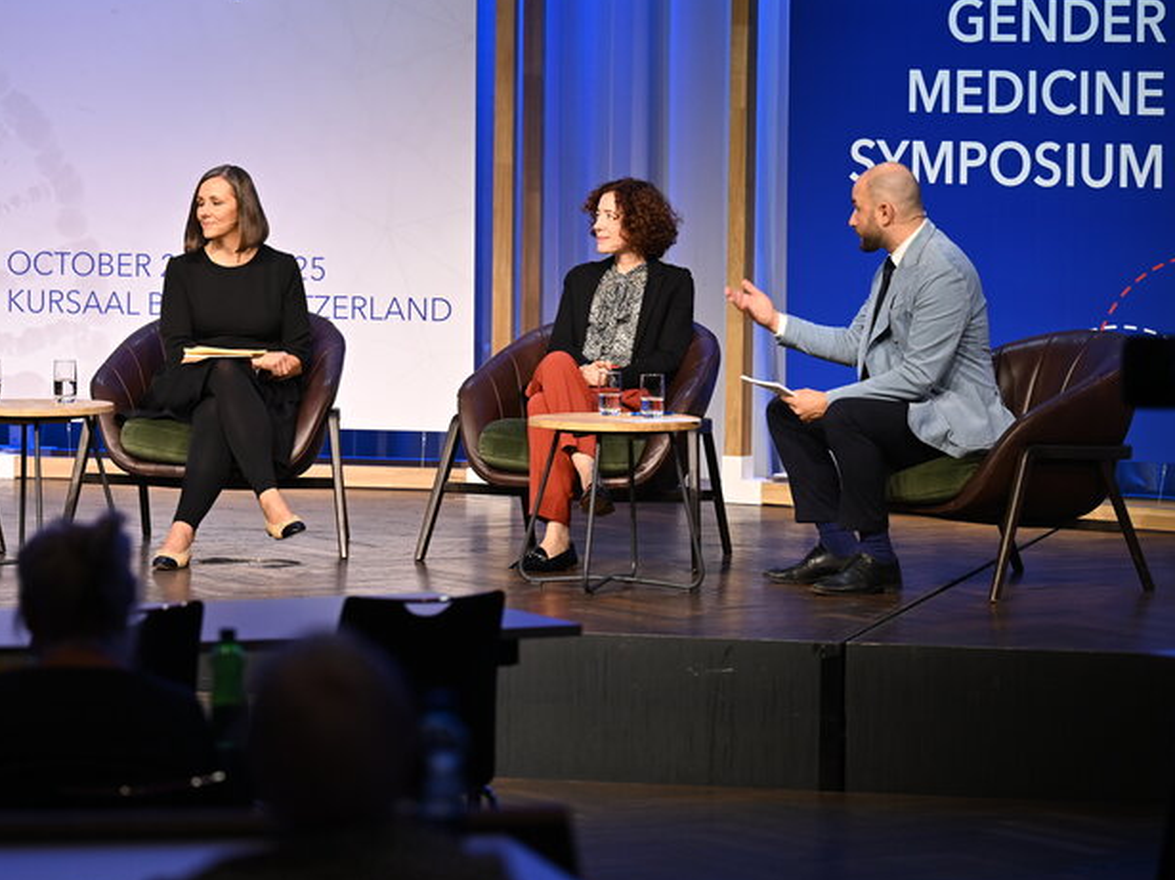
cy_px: 304
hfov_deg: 11.5
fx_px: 5837
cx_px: 424
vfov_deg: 8.6
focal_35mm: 172
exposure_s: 1/100
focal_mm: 110
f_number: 2.8
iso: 400
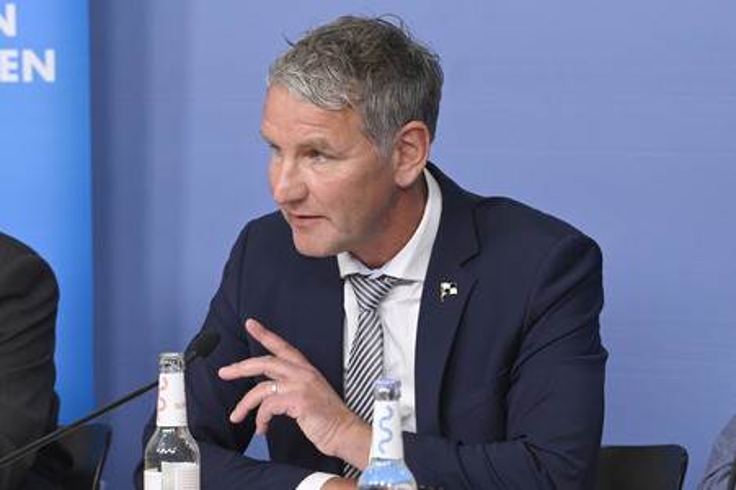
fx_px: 3779
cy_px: 245
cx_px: 368
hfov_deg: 11.1
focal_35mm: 185
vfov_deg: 7.4
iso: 3200
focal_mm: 185
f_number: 7.1
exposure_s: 1/400
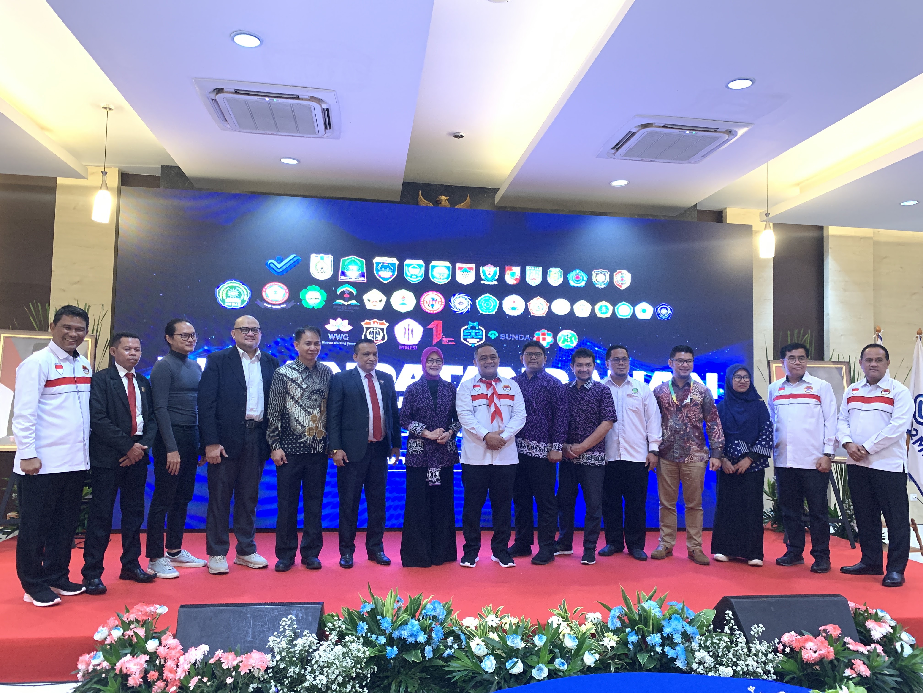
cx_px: 462
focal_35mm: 26
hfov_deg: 67.3
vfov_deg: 53.1
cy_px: 346
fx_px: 693
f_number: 1.8
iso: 320
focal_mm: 4.25
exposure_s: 1/51
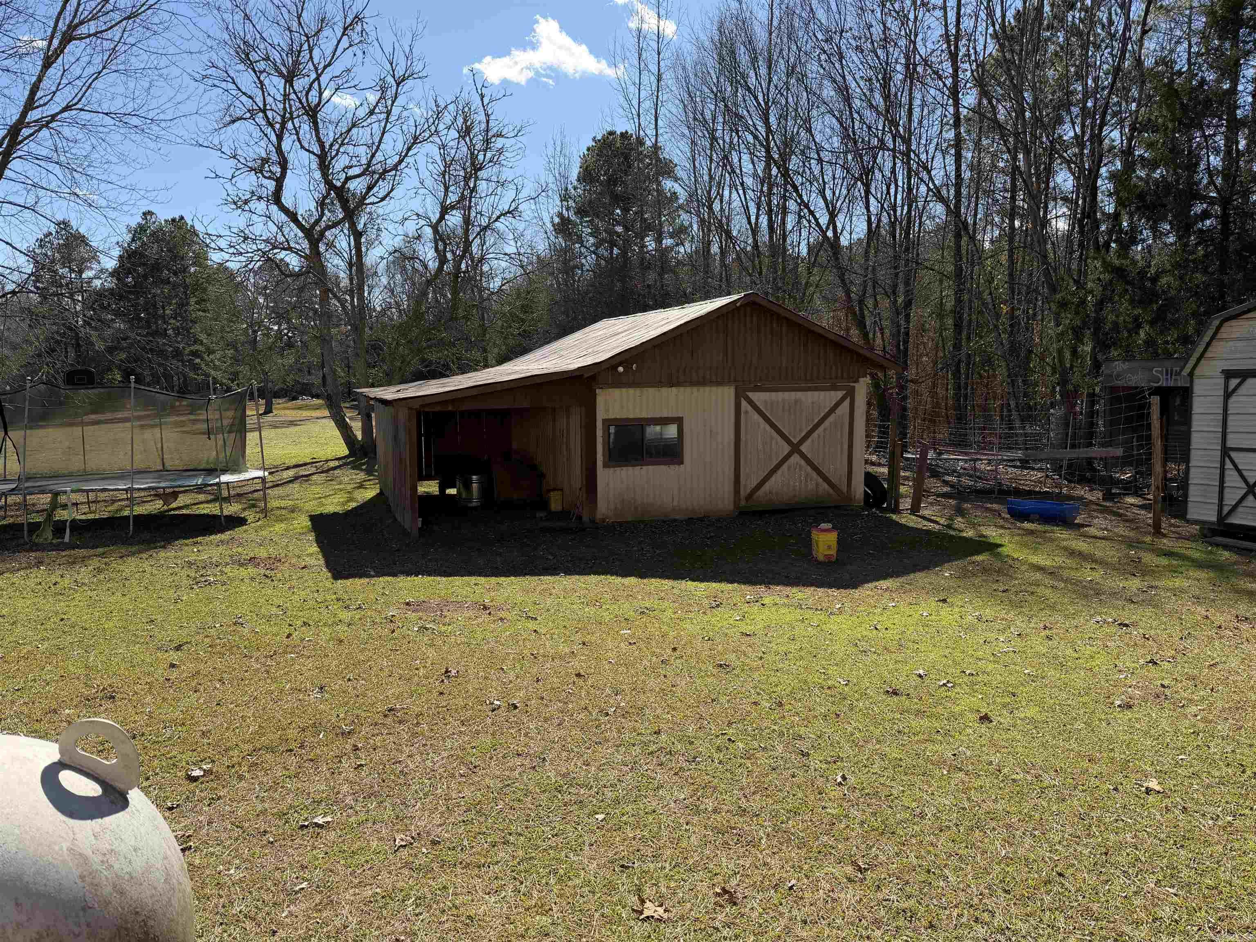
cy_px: 471
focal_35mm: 24
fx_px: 871
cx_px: 628
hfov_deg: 71.6
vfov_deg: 56.8
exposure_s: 1/2907
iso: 100
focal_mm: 6.76
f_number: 1.78
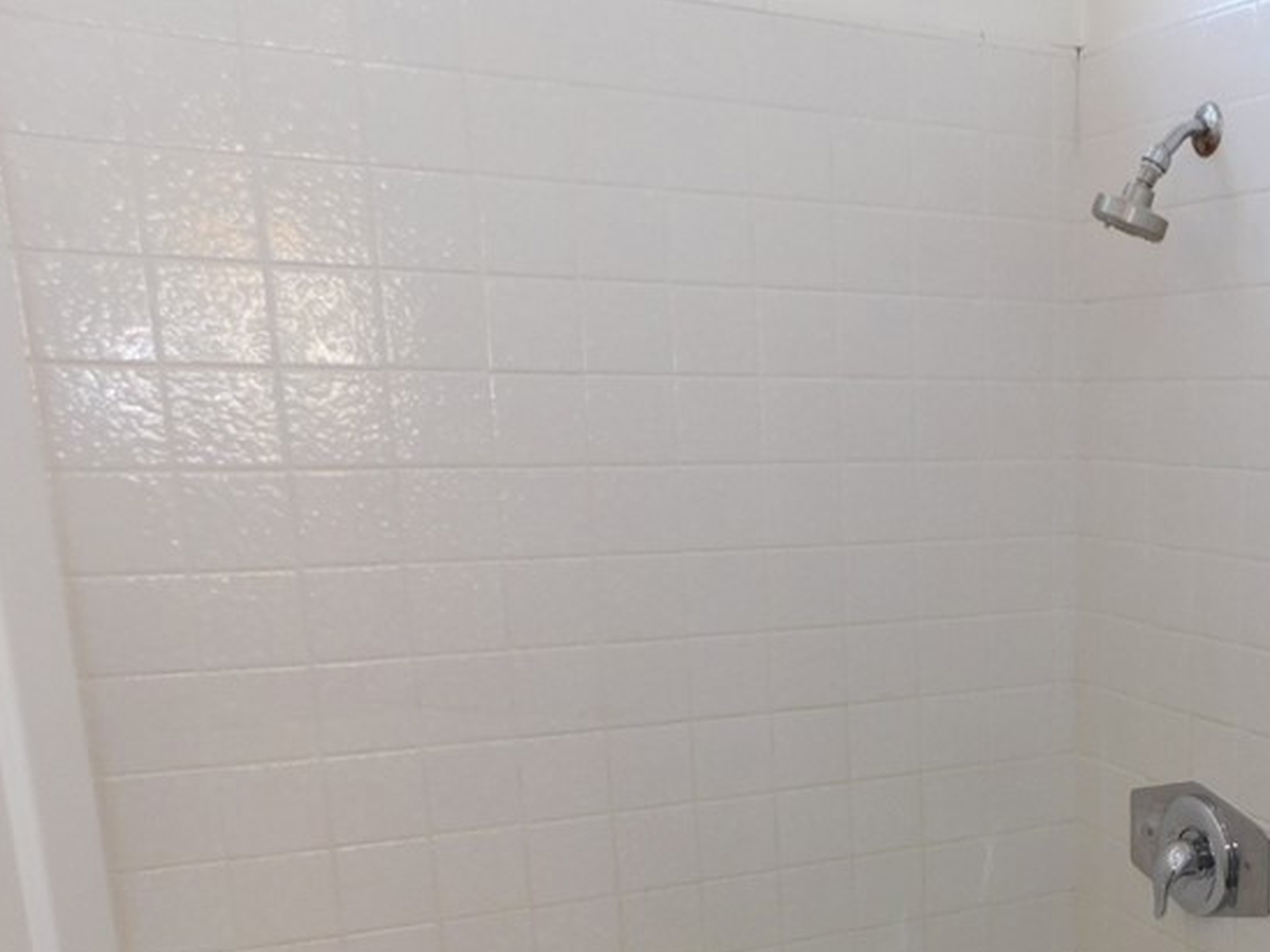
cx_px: 1163
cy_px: 815
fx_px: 1578
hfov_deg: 40.3
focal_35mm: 43
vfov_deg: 32.3
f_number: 3
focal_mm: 4
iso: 125
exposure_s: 1/30
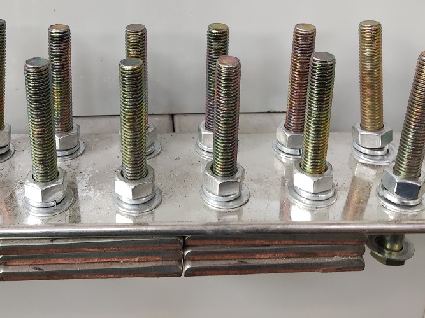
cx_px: 172
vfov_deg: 30.9
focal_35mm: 45
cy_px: 38
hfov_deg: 41.9
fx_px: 552
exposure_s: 1/50
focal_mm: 4.71
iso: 123
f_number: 1.79
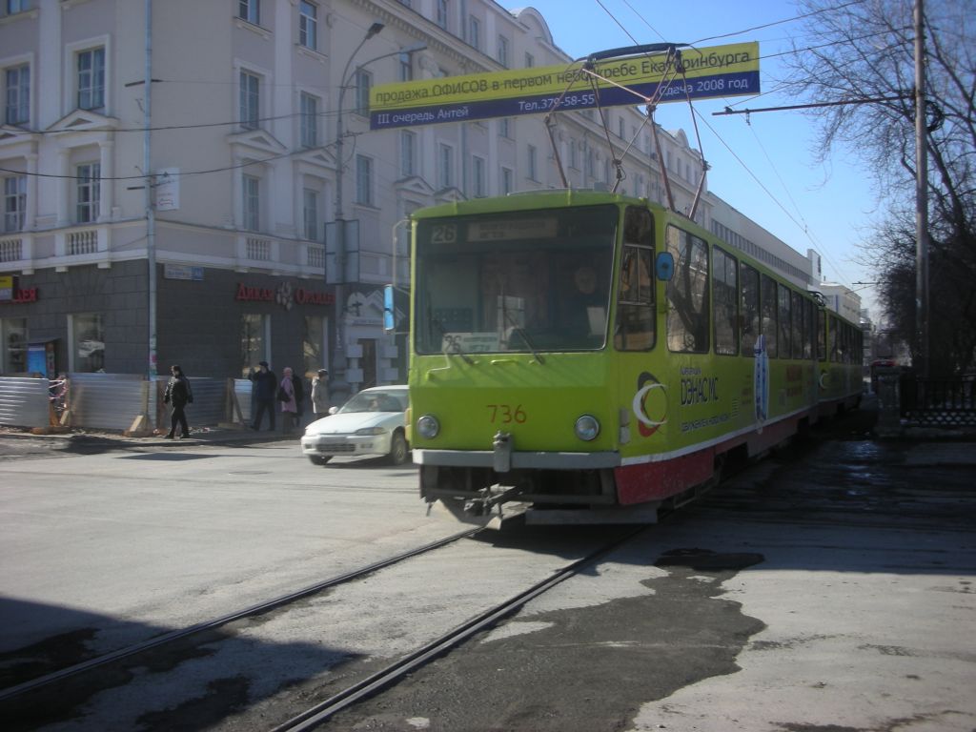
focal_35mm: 35
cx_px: 488
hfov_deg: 52.6
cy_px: 366
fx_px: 987
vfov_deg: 40.7
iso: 50
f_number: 8.5
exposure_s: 1/62
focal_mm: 5.8
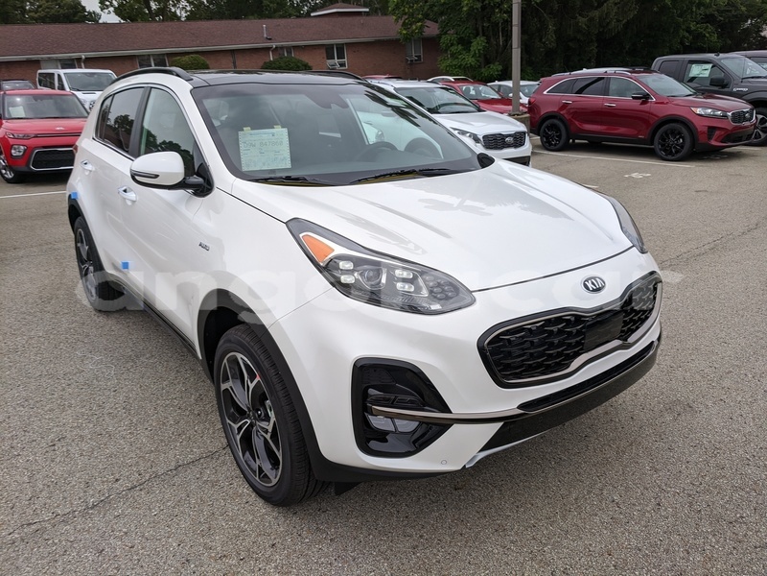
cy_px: 288
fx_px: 576
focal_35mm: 26
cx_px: 384
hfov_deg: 67.3
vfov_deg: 53.1
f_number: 2
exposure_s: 1/2513
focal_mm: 4.67
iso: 79
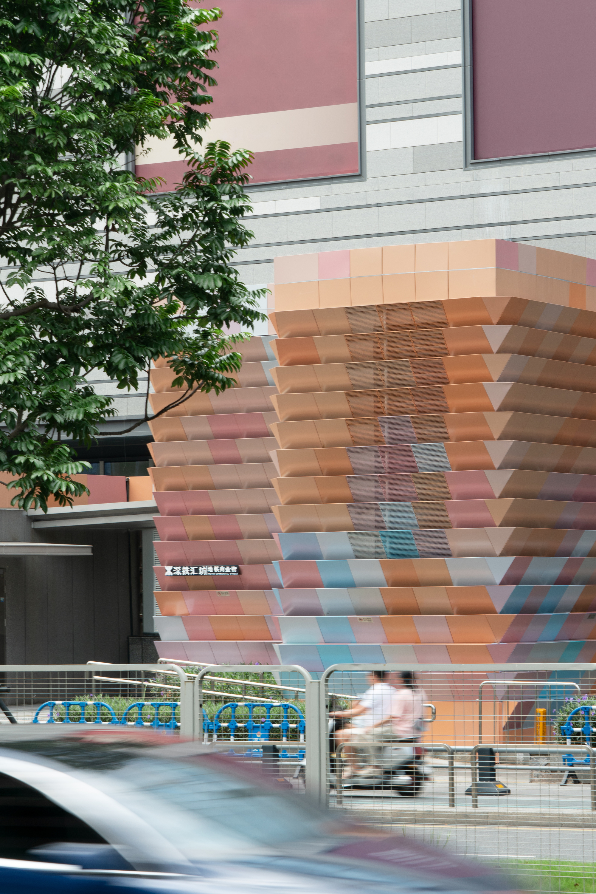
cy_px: 447
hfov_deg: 12.6
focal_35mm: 109
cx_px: 298
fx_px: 2705
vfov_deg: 18.8
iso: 100
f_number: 11
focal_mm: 73
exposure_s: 1/40
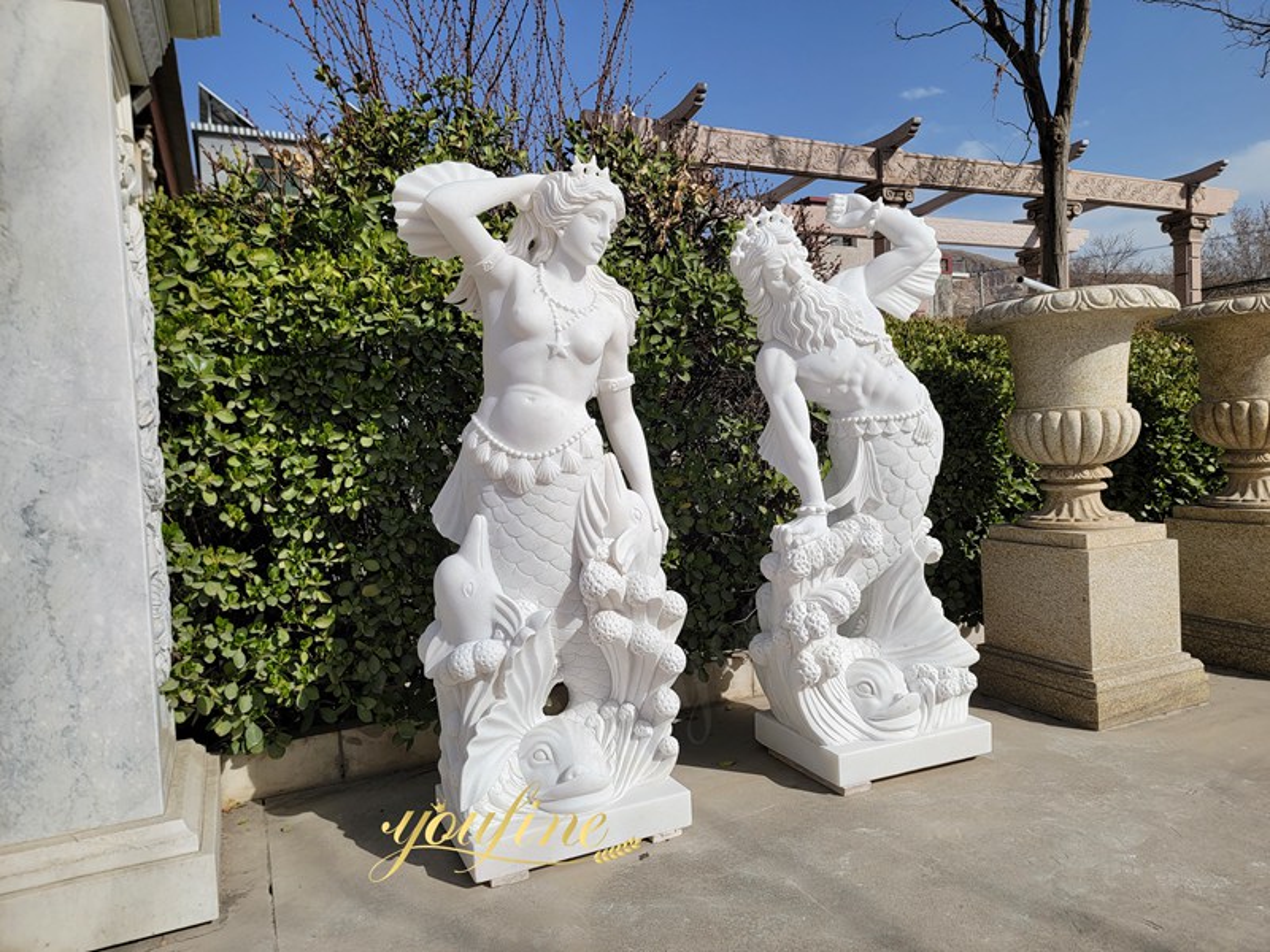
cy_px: 476
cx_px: 635
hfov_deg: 71.6
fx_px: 881
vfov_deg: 56.8
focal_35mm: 24
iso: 16
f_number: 1.8
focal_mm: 6.7
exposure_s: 1/2021
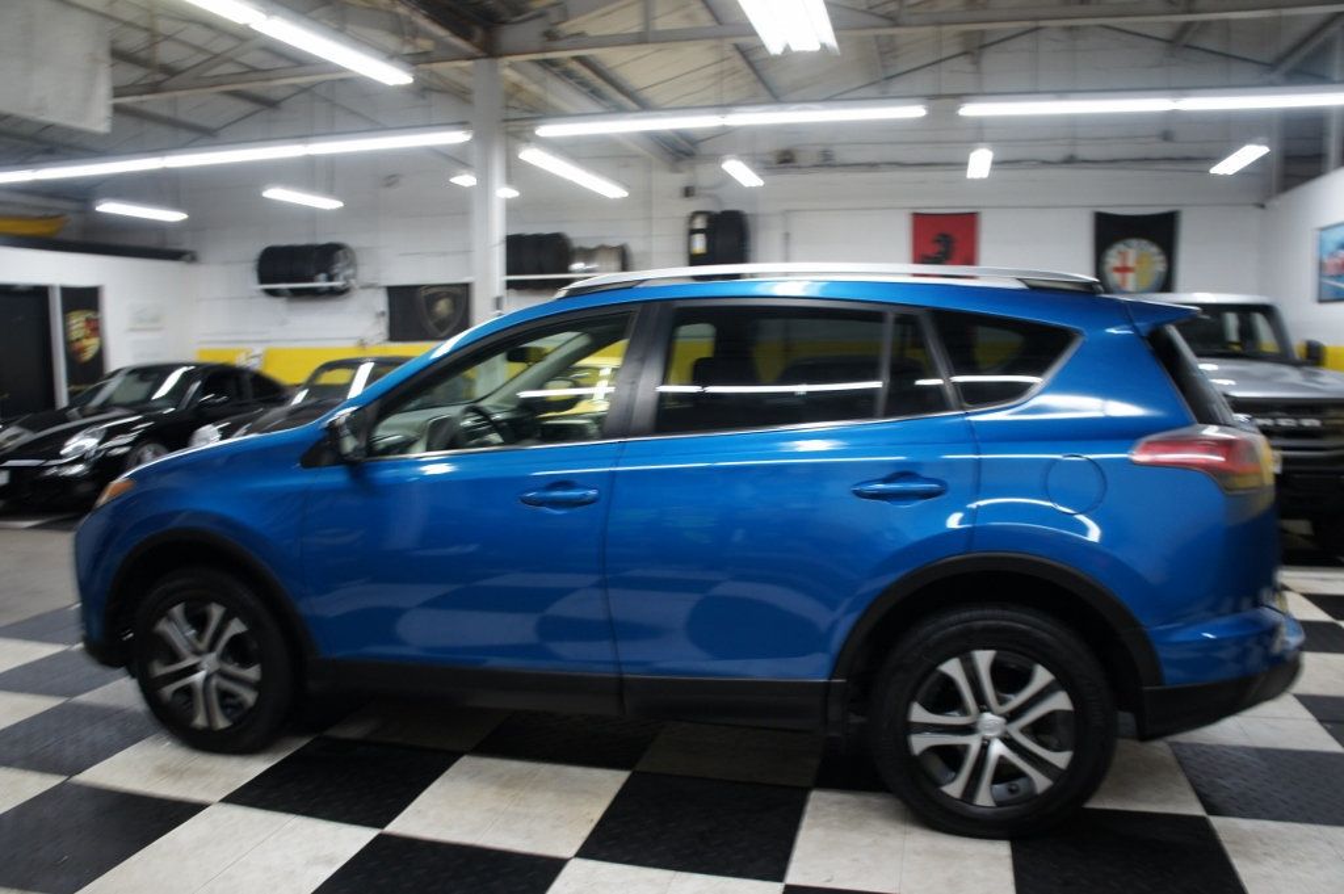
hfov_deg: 67.4
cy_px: 447
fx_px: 1007
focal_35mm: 27
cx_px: 672
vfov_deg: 47.9
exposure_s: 1/30
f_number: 3.5
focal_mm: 18
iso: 320
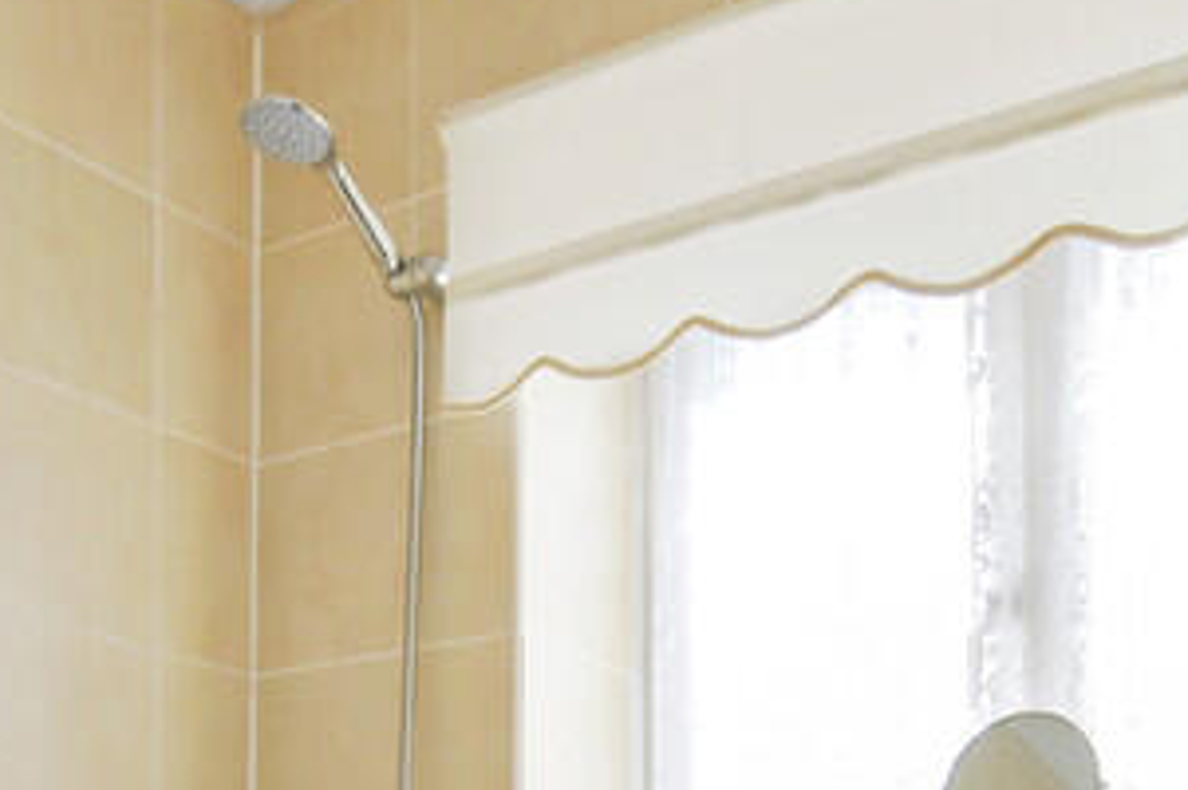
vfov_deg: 23.1
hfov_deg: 38.9
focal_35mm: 51
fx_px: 1681
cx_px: 643
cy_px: 1063
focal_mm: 10
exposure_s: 1/30
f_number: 14
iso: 400
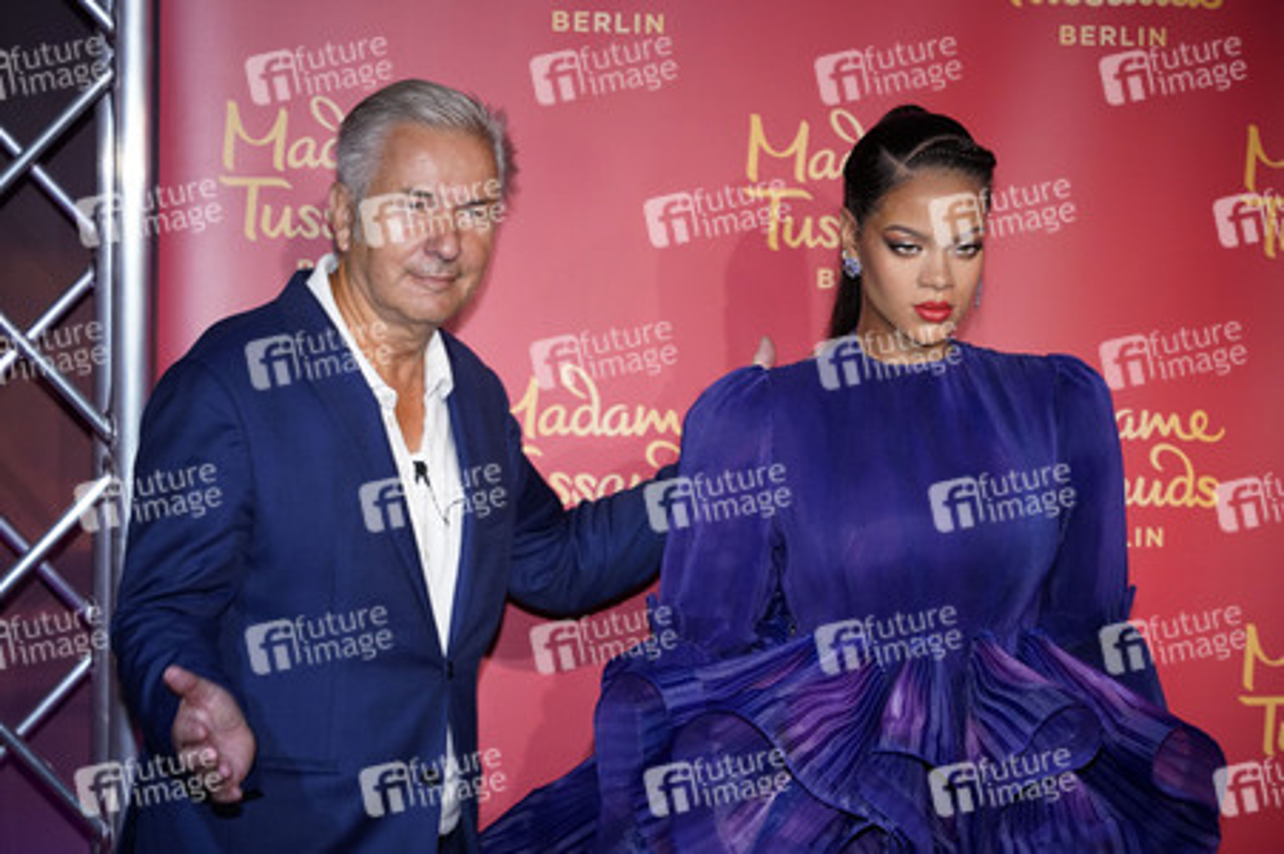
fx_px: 3457
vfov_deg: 14.1
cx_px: 642
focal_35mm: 97
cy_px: 427
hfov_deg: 21.0
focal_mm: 97
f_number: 4.5
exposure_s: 1/60
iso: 1600
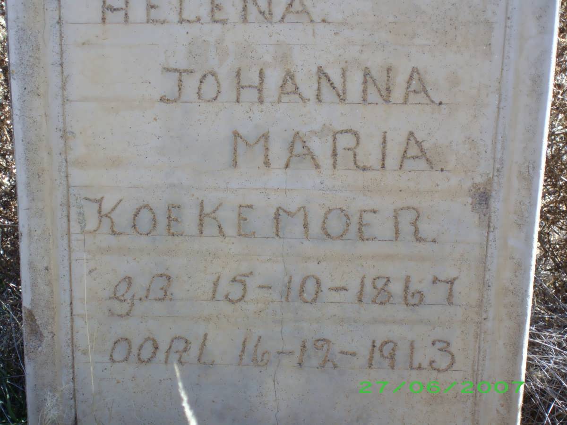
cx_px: 284
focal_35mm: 108
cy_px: 212
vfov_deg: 13.7
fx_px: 1769
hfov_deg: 18.2
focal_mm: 18
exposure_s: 1/250
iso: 160
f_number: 4.8
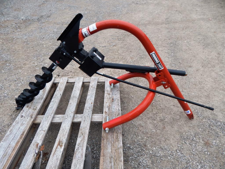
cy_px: 84
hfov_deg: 76.4
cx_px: 112
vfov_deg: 61.1
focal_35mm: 22
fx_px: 143
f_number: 3
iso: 125
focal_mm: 4
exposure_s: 1/80
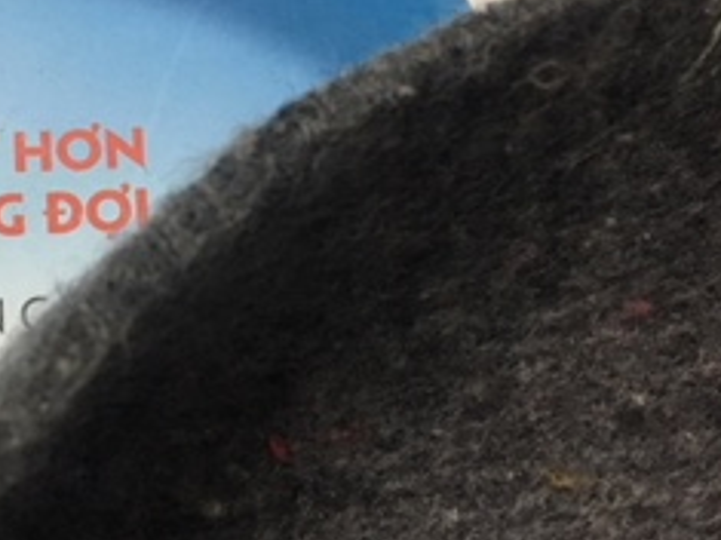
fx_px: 1645
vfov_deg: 18.5
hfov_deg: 24.0
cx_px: 61
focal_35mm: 79
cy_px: 110
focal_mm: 4.15
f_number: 2.2
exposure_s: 1/33
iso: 200
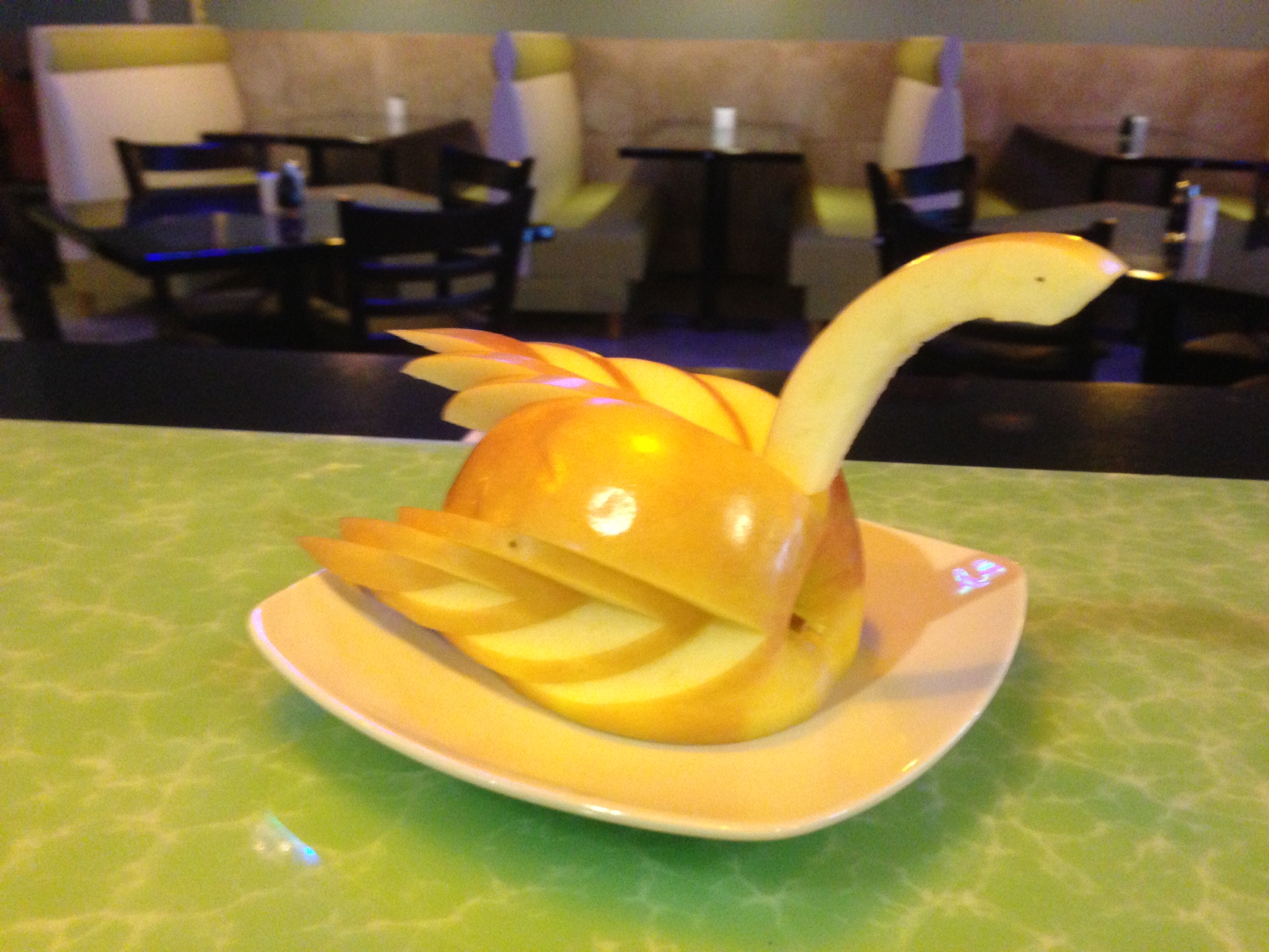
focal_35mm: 33
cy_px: 476
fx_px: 1210
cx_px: 634
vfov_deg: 42.9
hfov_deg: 55.4
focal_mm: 4.13
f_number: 2.4
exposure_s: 1/15
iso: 400
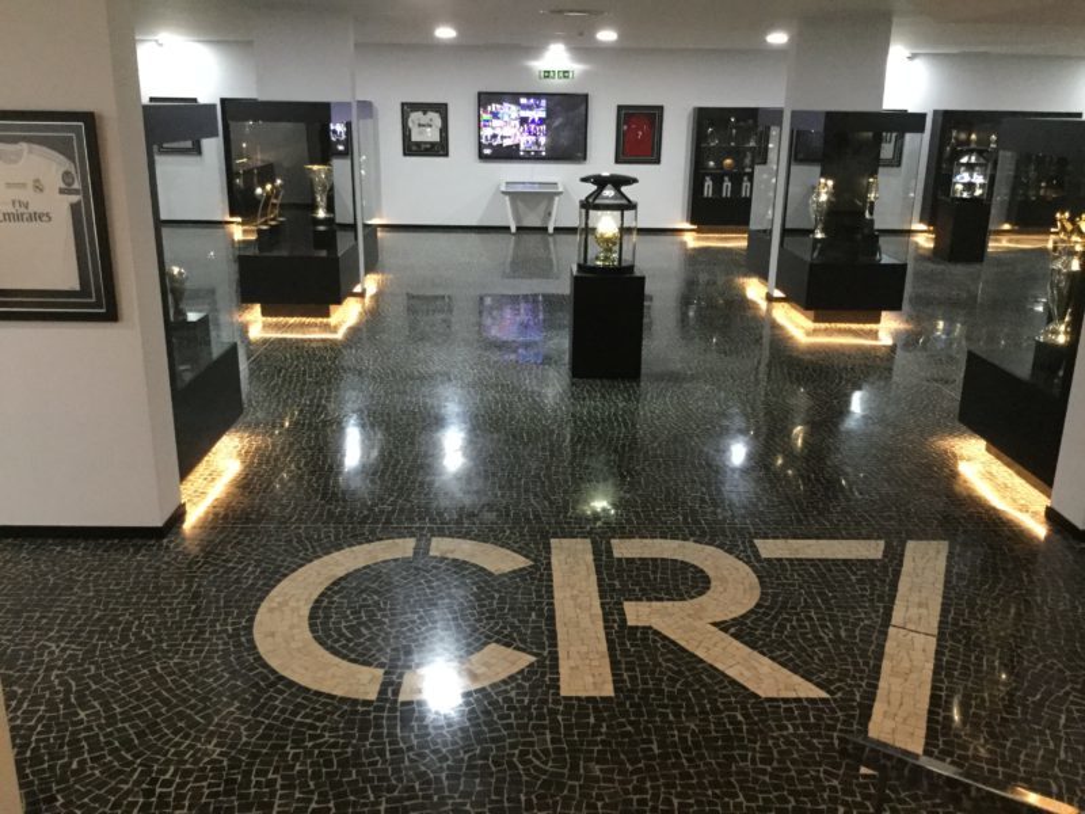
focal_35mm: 31
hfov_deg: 58.4
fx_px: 972
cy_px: 407
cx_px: 542
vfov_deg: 45.4
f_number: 2.4
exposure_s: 1/17
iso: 250
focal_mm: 3.3
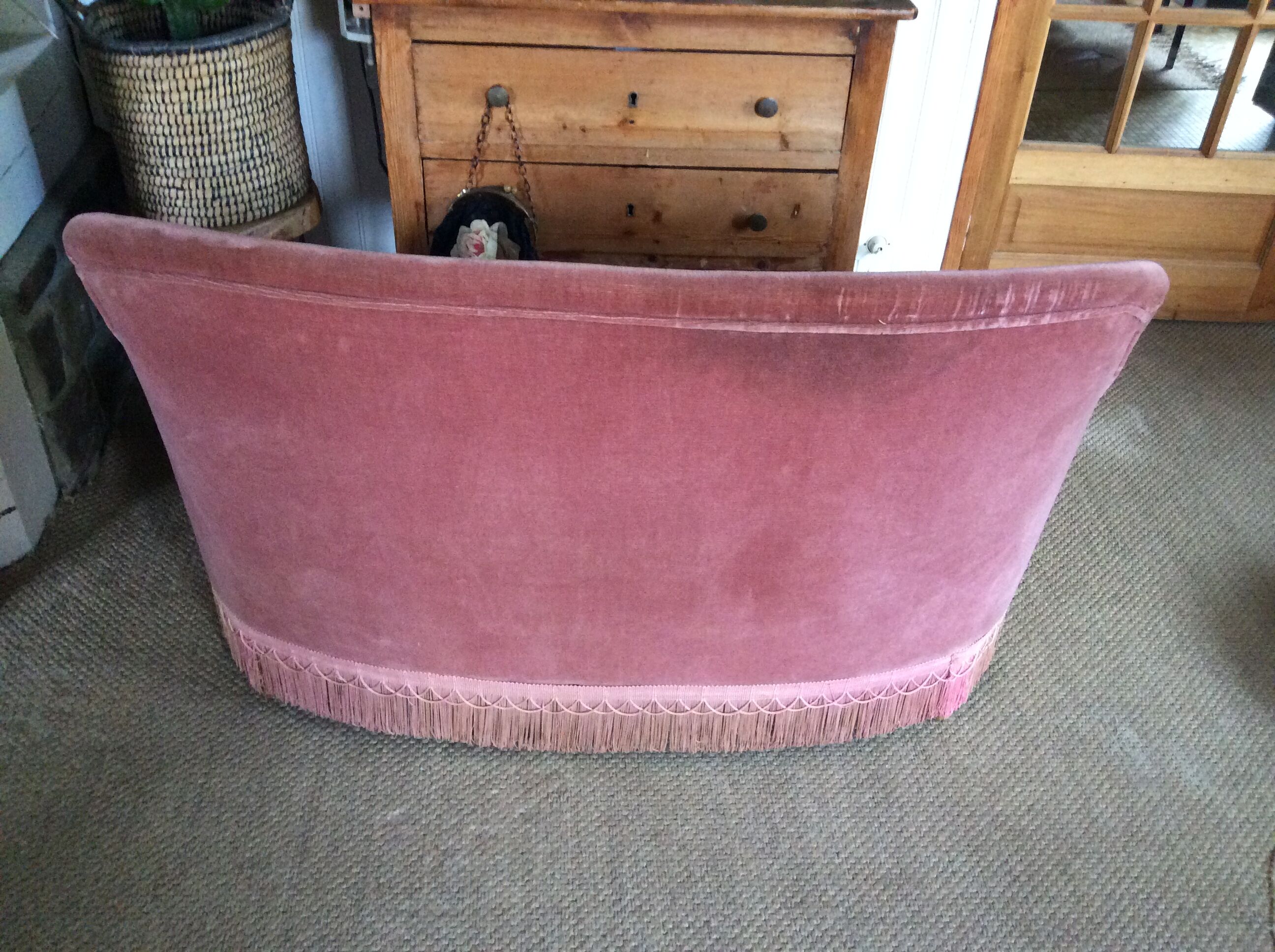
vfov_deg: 44.1
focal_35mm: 32
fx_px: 1177
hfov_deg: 56.9
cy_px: 476
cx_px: 638
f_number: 2.4
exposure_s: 1/25
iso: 250
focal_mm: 3.3
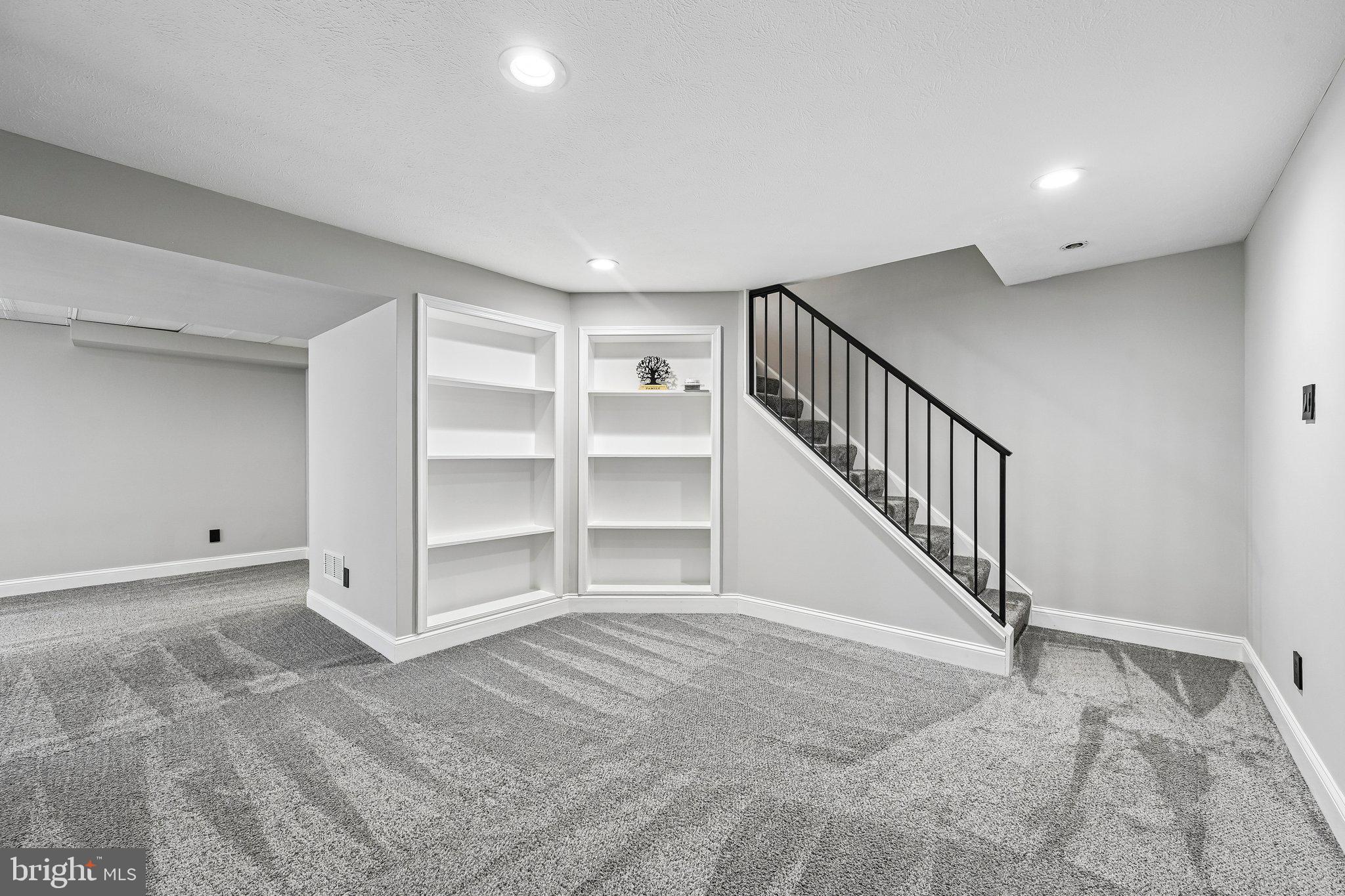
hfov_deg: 104.3
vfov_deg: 81.2
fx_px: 523
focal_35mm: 14
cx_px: 672
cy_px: 448
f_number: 8
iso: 400
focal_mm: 14
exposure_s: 1/15
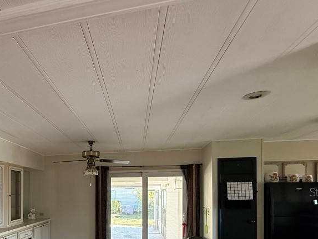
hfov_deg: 65.0
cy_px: 192
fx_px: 230
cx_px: 78
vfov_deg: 51.4
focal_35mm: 25
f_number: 2.2
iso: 200
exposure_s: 1/99
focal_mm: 2.22
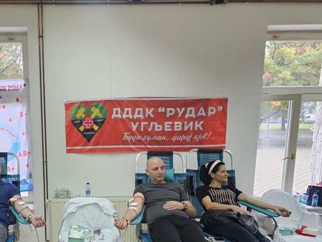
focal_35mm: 36
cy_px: 174
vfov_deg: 38.9
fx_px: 335
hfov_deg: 49.3
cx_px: 80
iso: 250
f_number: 1.7
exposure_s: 1/100
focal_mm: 6.3
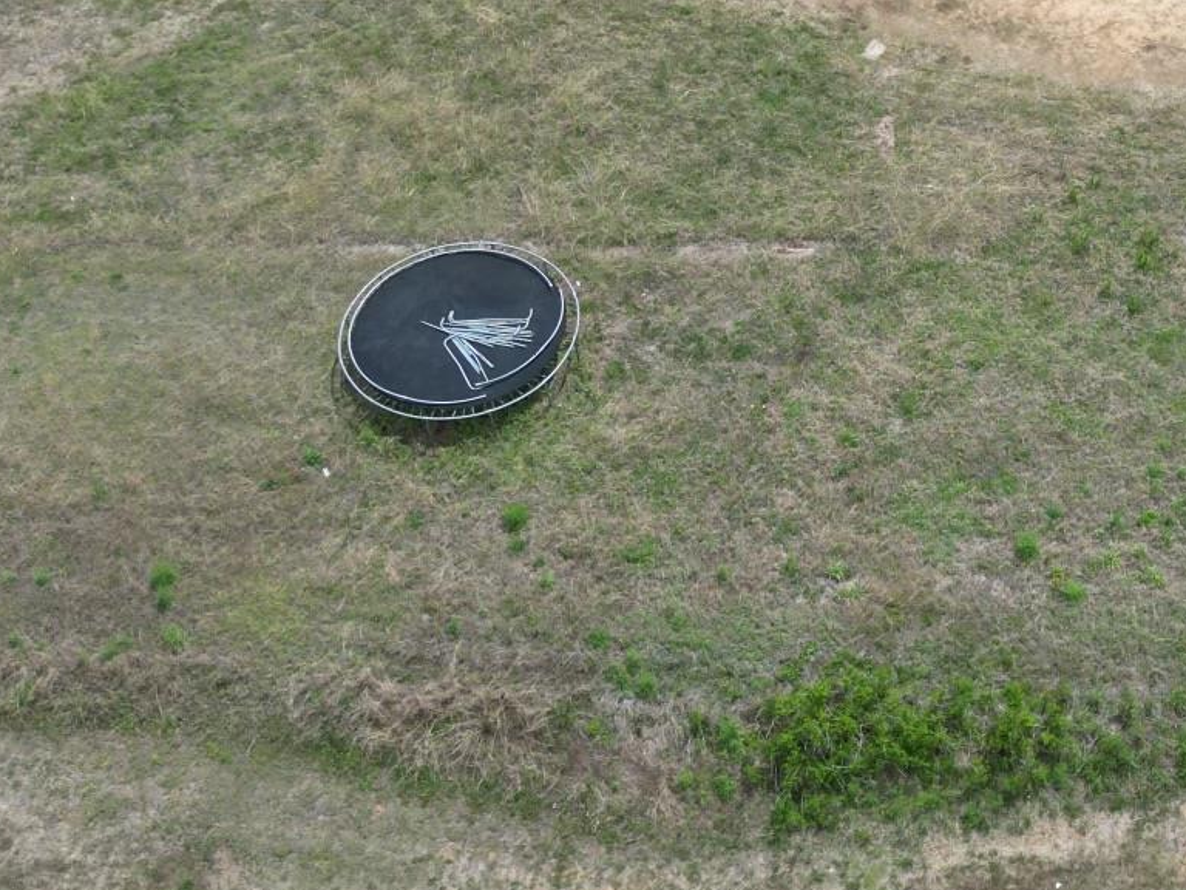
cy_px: 227
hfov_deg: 30.4
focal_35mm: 63
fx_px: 2158
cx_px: 825
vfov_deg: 23.1
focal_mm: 6.72
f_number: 1.7
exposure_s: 1/2500
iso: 110
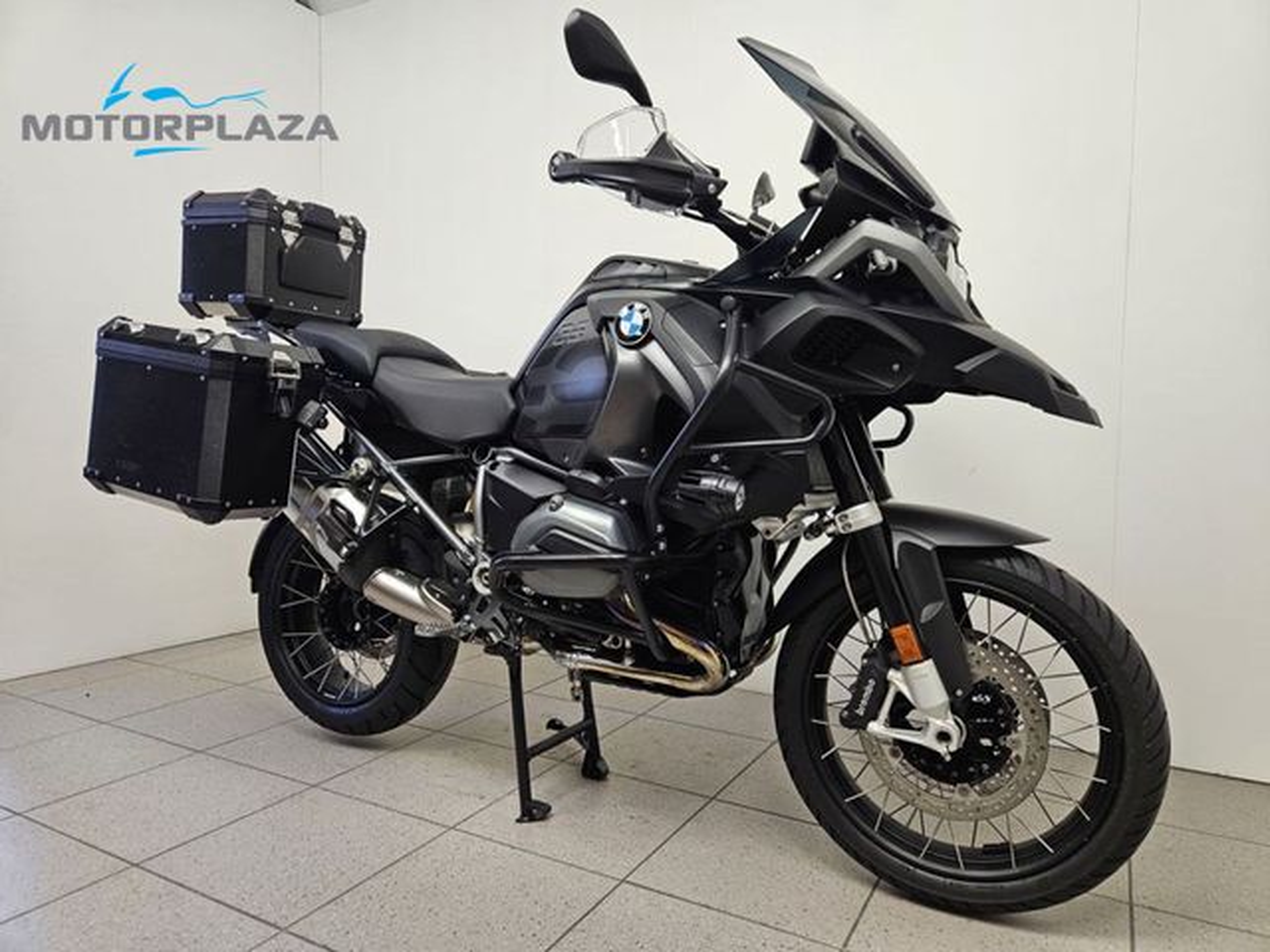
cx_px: 635
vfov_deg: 58.9
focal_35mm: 23
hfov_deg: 73.9
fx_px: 844
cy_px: 476
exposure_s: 1/100
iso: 125
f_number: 1.8
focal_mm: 5.4
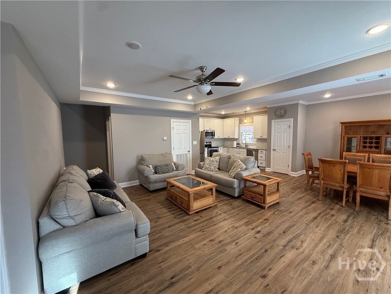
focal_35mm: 14
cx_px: 196
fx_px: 158
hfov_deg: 102.1
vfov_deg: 85.7
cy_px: 147
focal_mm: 2.22
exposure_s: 1/120
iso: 320
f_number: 2.2
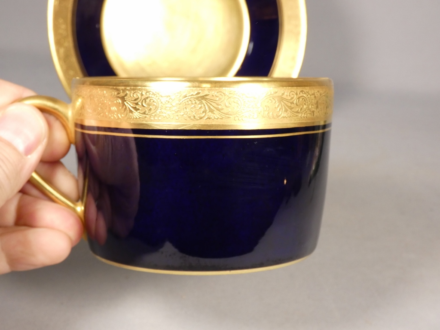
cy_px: 165
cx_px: 220
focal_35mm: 61
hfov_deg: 31.7
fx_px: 775
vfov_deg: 24.0
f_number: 4.1
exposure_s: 1/125
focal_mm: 10.8
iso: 320
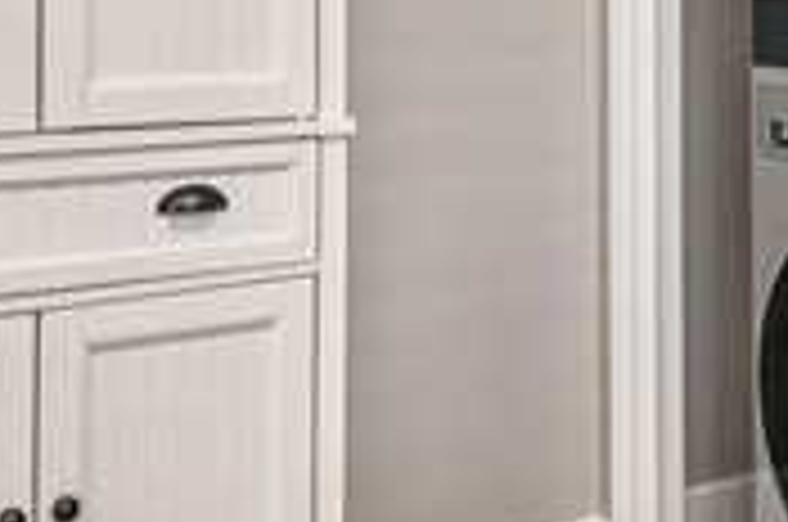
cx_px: 468
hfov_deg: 36.2
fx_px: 1202
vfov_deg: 23.4
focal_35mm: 55
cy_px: -18
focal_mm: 15
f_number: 8
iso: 250
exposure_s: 1/5
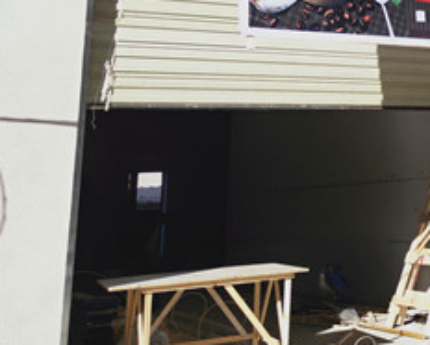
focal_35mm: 58
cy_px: -6
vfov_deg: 24.9
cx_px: 549
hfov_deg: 27.5
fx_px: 739
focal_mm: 3.97
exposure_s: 1/2336
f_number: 1.7
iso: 99
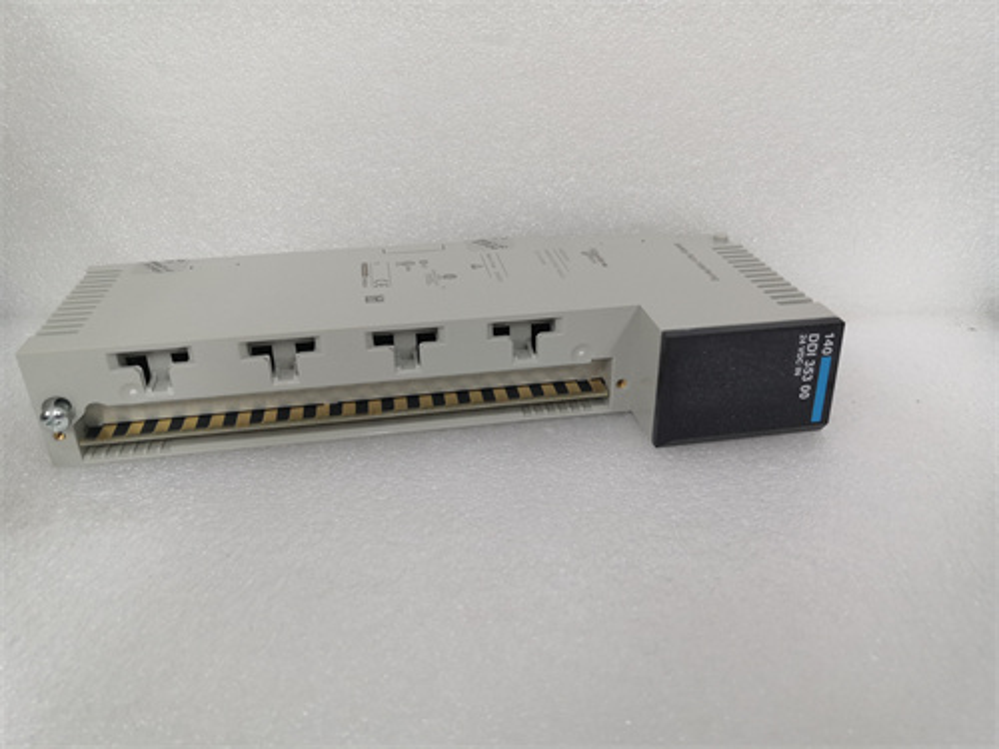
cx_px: 500
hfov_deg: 65.3
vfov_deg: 51.4
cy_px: 374
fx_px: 779
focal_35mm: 27
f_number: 1.8
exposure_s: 1/33.3
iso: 160
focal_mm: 3.95
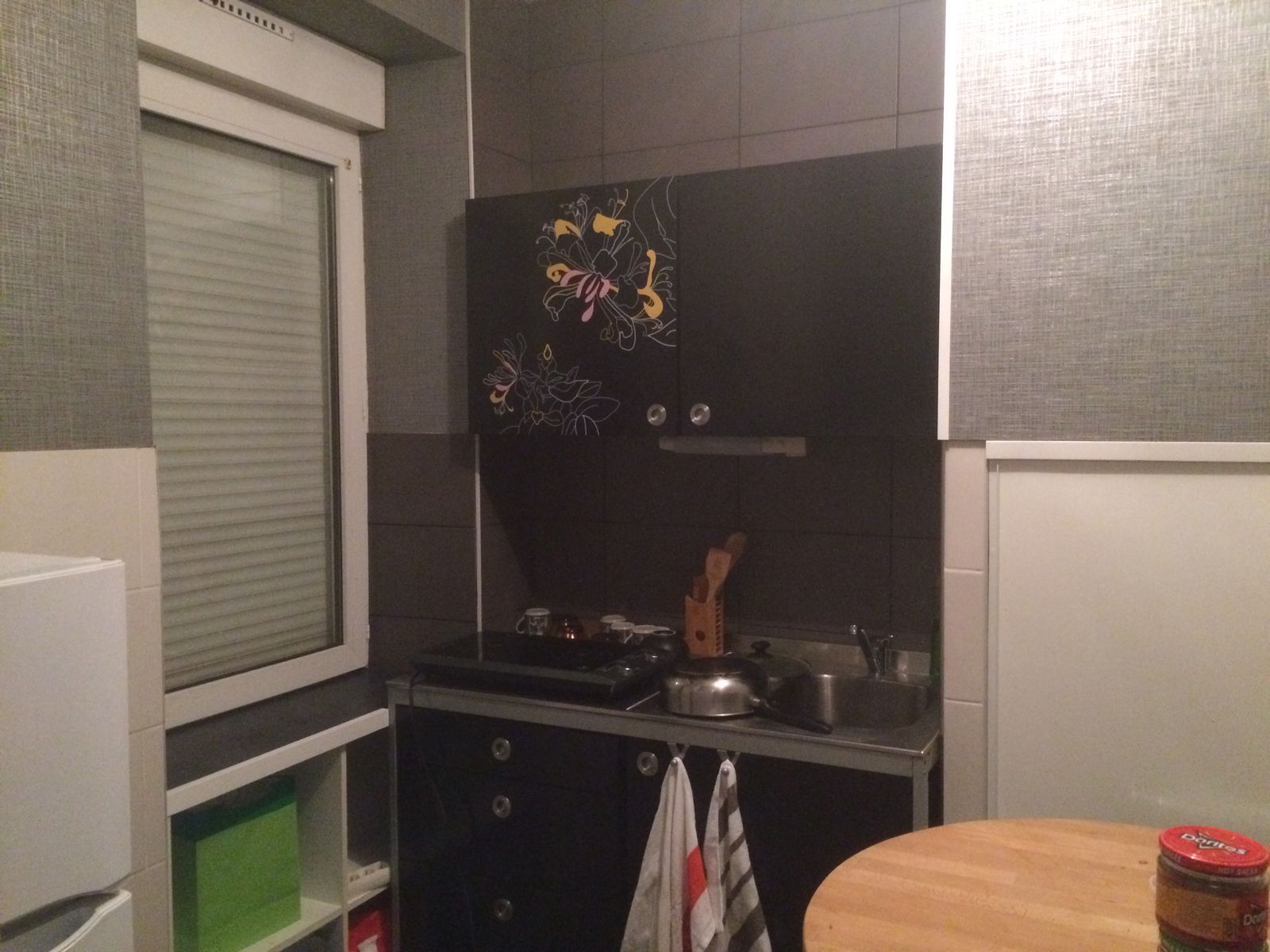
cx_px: 635
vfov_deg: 48.2
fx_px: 1064
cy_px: 476
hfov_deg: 61.7
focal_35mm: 29
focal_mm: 4.15
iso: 640
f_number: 2.2
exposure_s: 1/15
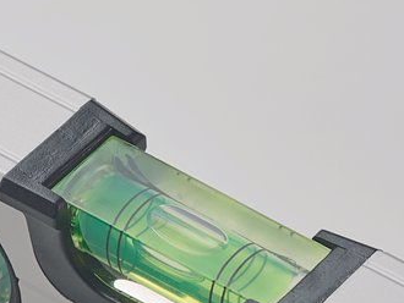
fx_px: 3854
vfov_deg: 4.5
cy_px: 297
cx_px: 223
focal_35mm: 330
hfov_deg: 6.0
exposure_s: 1/125
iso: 100
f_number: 18
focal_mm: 105
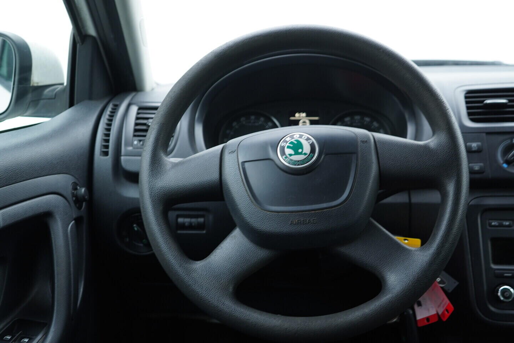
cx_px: 257
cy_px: 172
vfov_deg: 36.9
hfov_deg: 53.1
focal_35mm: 36
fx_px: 514
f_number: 2.8
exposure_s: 1/40
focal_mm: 24
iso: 250
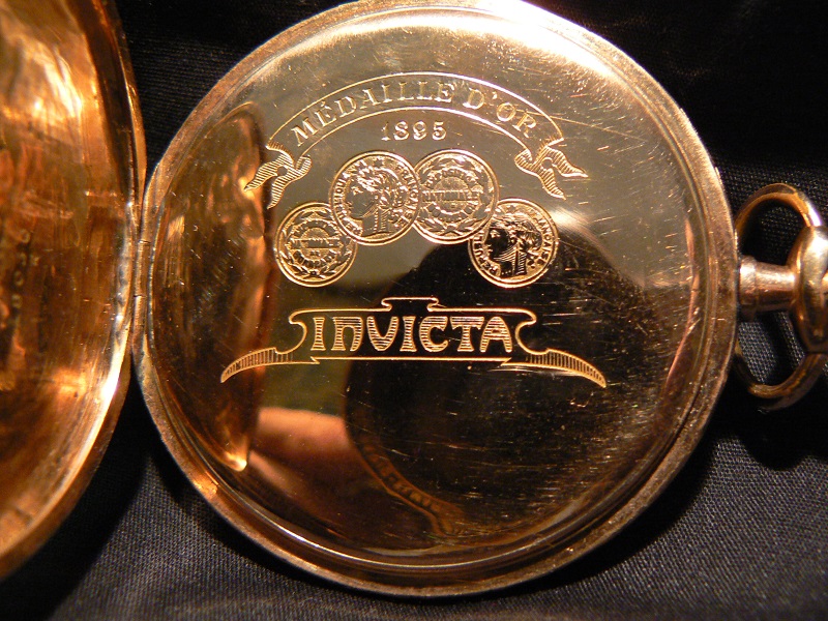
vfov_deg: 39.7
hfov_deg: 51.4
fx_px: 861
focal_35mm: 36
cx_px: 414
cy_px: 310
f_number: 2.8
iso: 200
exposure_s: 1/15
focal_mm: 6
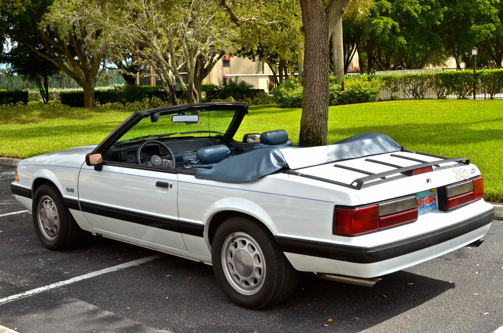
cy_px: 166
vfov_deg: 26.4
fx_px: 711
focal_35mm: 51
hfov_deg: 39.0
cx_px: 252
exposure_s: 1/800
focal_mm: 34
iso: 400
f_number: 8
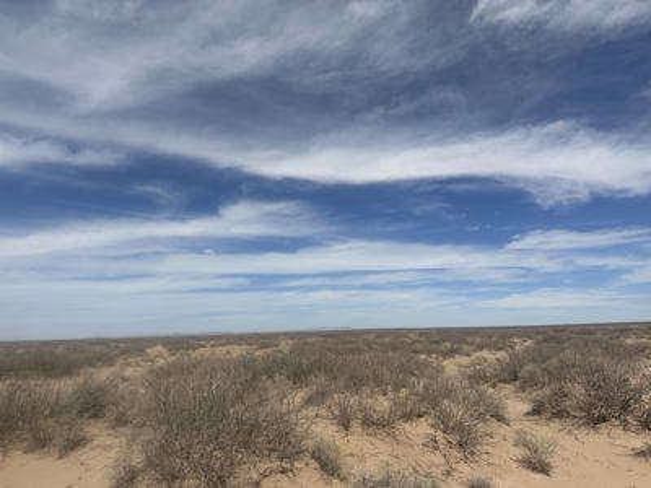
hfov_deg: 71.6
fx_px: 451
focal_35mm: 24
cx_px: 326
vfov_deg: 56.8
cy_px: 244
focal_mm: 6.86
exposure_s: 1/12048
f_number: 1.78
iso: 80
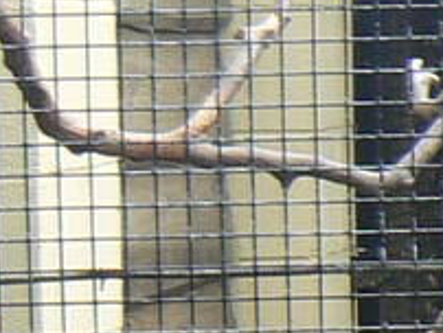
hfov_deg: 6.4
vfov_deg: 5.2
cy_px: 162
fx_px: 3652
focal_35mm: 285
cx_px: 1309
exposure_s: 1/100
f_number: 4.5
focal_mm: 6
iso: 80
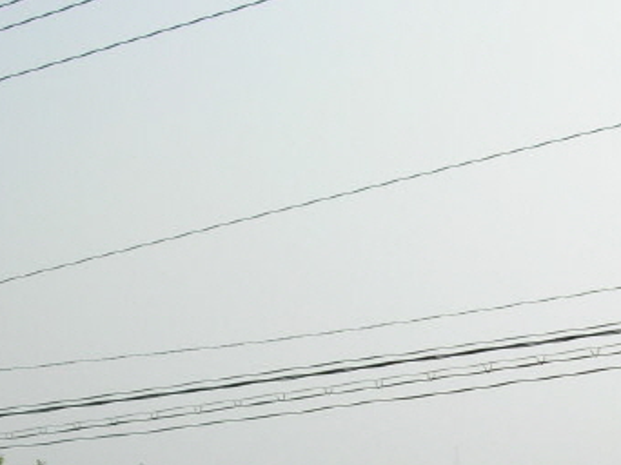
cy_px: 498
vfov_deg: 16.1
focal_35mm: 89
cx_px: 510
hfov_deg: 21.7
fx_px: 1596
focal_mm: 7.8
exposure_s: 1/812
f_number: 4.8
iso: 64
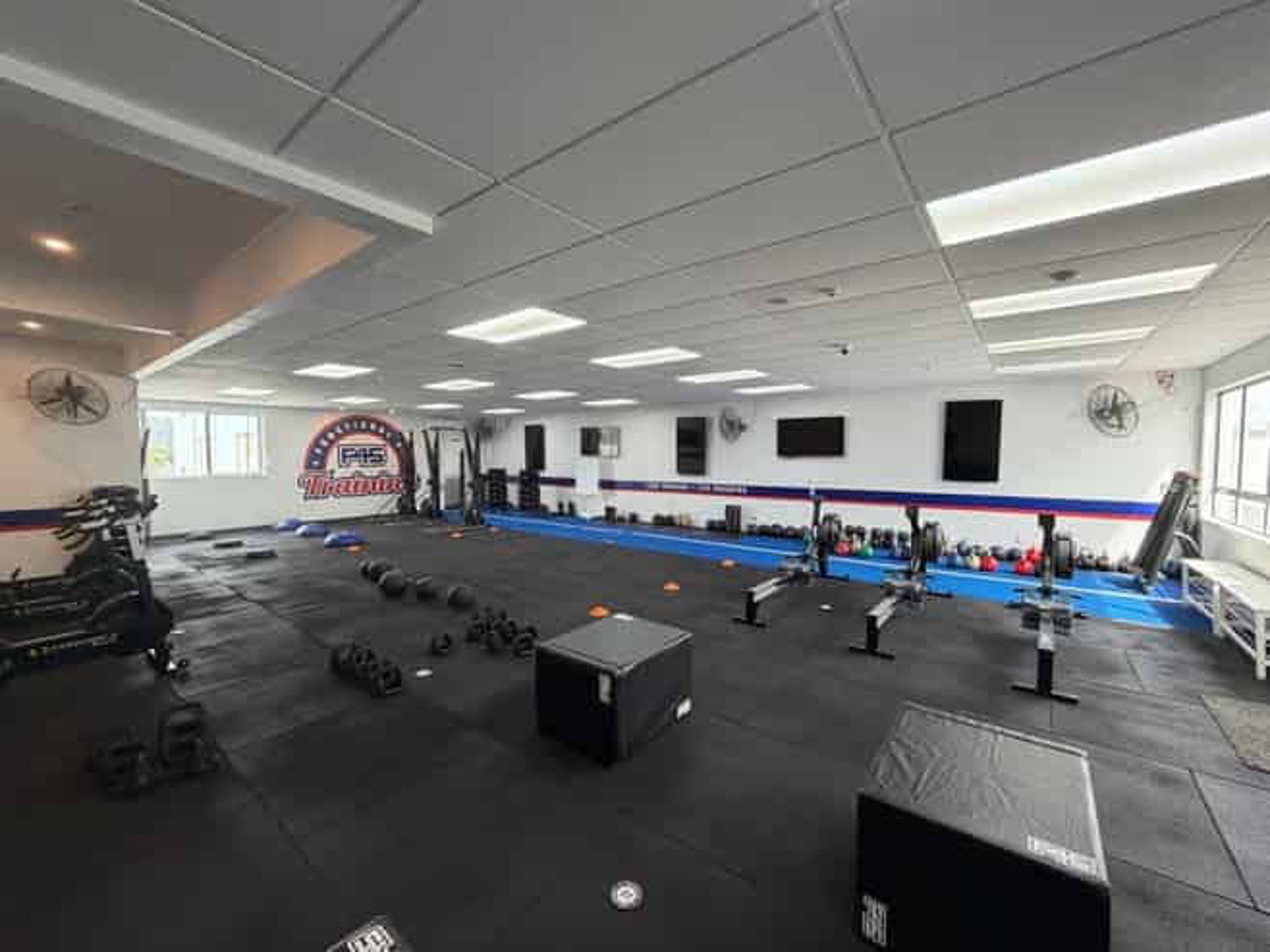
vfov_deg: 85.6
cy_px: 476
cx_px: 635
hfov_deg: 102.1
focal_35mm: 14
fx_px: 513
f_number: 2.2
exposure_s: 1/100
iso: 125
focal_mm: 2.22
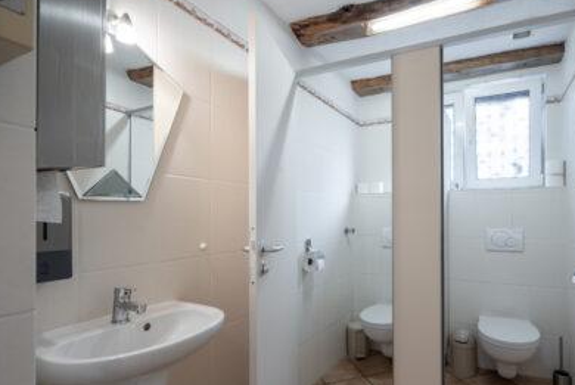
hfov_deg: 82.9
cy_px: 218
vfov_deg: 61.8
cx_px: 344
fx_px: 320
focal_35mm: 20
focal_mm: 16
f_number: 9
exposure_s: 1/6
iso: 200
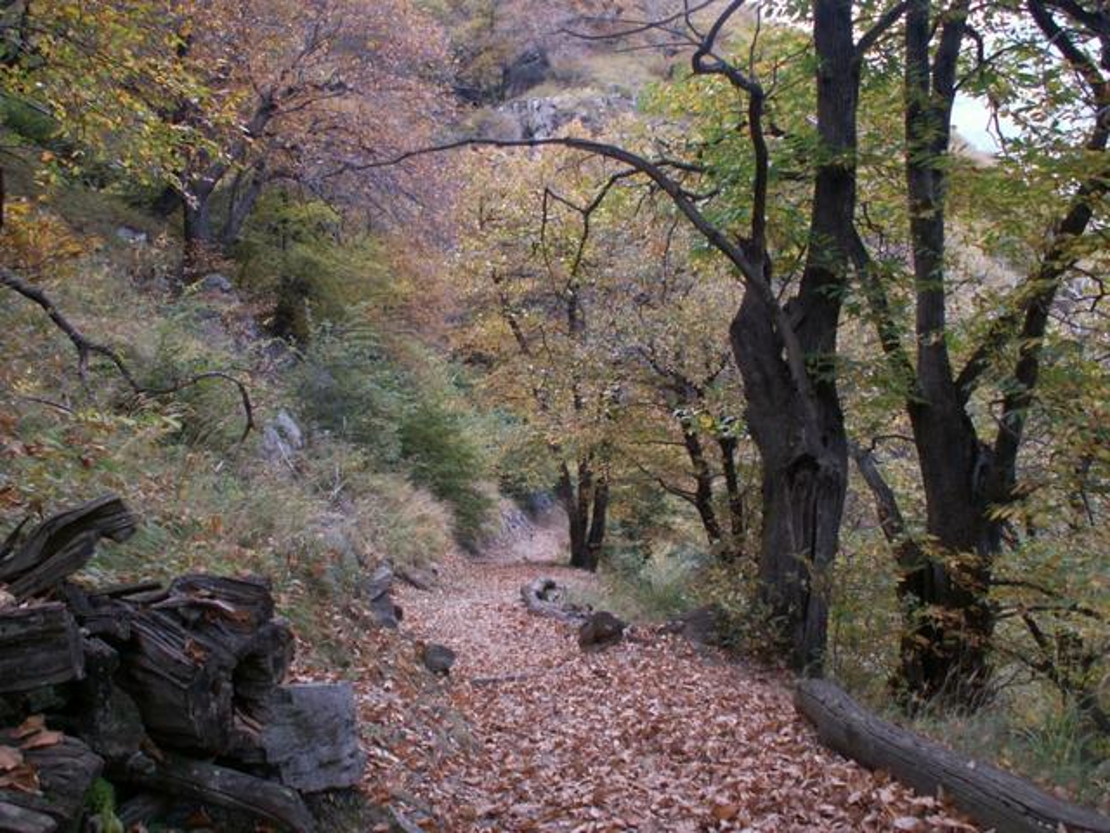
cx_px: 555
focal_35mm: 35
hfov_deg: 52.6
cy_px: 416
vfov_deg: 40.7
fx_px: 1122
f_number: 2.8
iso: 50
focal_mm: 5.86
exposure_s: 1/40
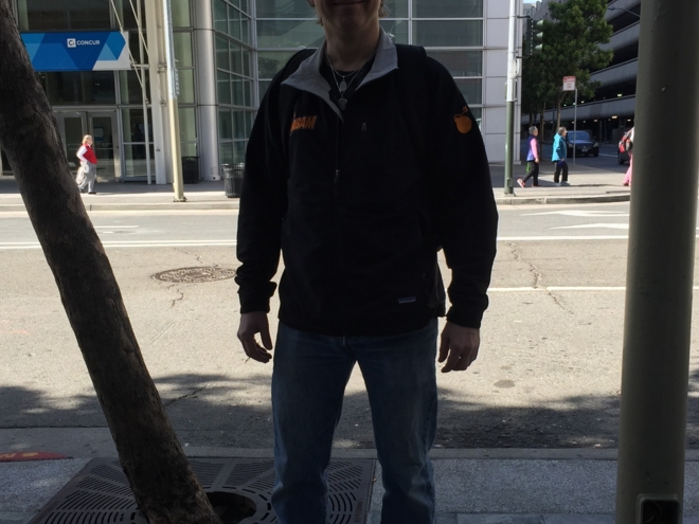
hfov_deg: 42.1
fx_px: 909
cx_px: 351
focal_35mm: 45
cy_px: 299
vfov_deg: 32.1
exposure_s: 1/476
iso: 32
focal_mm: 4.15
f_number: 2.2
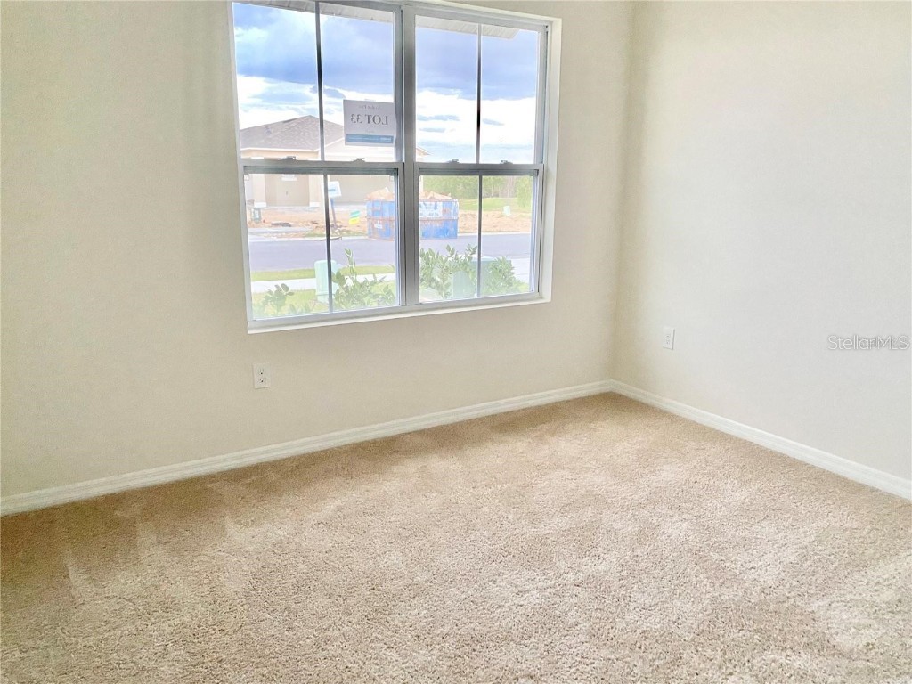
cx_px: 456
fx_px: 685
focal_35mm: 26
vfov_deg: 53.1
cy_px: 342
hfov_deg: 67.3
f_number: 1.8
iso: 640
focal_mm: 4.25
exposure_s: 1/37
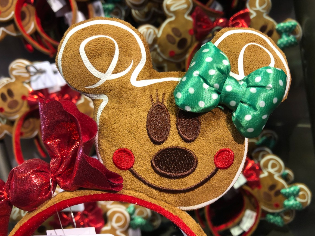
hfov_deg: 61.7
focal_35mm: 29
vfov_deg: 48.2
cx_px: 162
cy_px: 115
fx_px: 264
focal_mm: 3.99
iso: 40
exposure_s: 1/15
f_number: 1.8
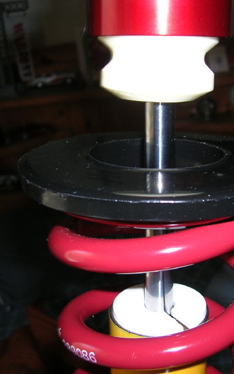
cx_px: 159
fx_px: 499
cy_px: 187
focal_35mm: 49
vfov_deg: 41.0
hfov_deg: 26.2
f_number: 2.9
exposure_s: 1/60.1
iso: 50
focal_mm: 5.7
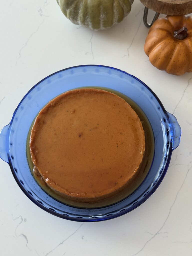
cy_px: 128
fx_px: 355
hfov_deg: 30.3
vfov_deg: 39.7
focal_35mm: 48
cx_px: 96
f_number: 1.78
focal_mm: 6.76
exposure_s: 1/60
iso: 160
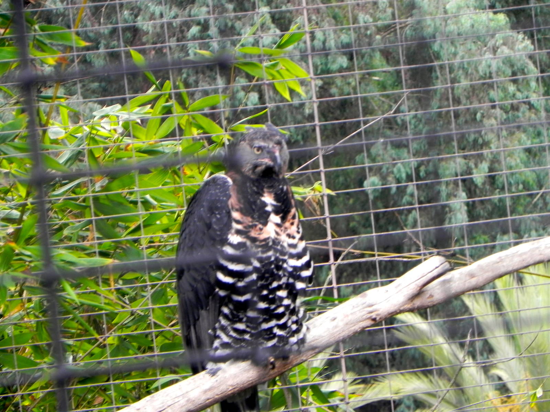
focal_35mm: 247
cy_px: 206
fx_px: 3924
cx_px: 275
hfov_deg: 8.0
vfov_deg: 6.0
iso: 160
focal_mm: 44
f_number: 4.5
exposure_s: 1/40.7
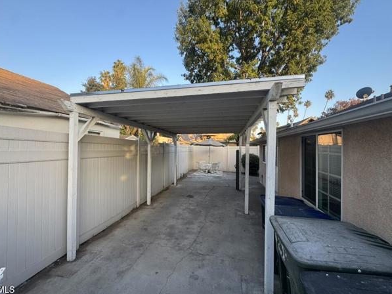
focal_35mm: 15
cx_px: 192
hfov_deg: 98.1
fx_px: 170
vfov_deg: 81.8
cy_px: 146
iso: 40
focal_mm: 2.22
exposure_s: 1/145
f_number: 2.2
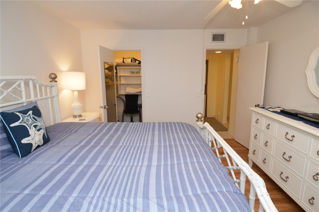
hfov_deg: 90.1
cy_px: 106
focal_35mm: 18
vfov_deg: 67.3
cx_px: 160
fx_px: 159
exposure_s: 1/60
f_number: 4
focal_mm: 12
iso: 400
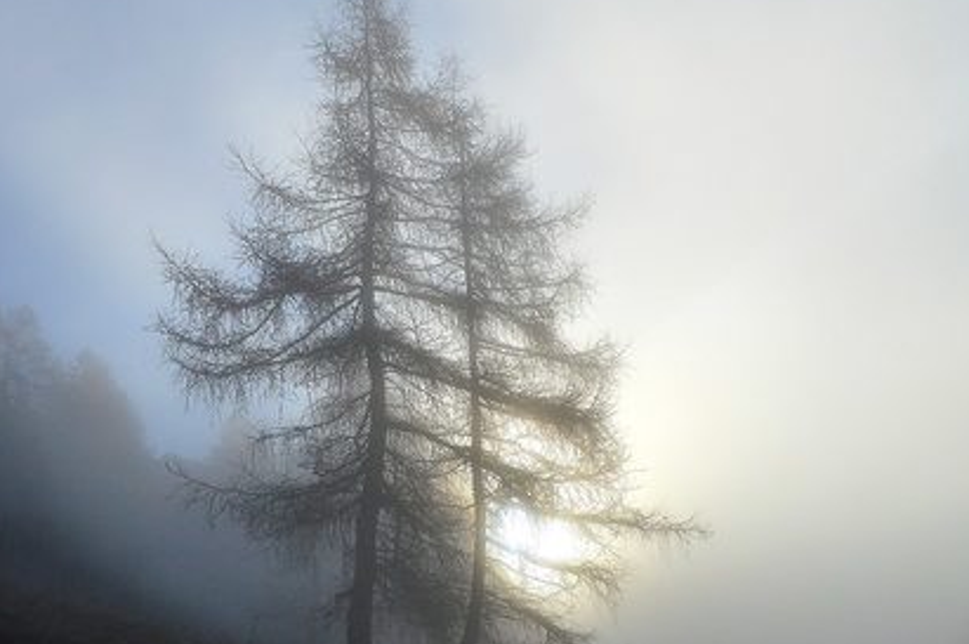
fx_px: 1471
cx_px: 495
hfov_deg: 36.5
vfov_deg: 24.7
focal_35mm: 55
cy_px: 321
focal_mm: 25
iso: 800
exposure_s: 1/4000
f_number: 8
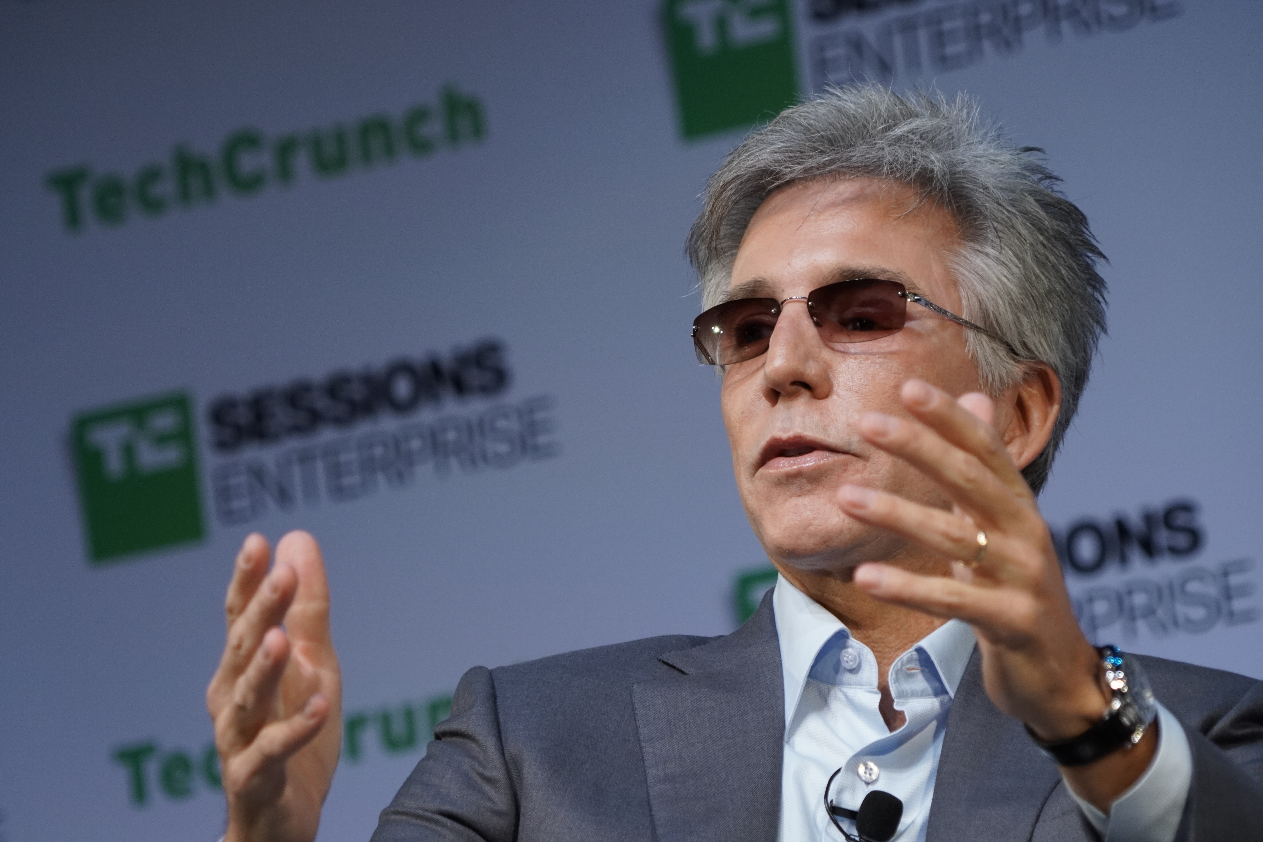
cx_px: 632
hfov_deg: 6.9
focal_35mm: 297
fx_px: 10419
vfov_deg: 4.6
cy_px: 421
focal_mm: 198
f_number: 6.3
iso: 1250
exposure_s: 1/160
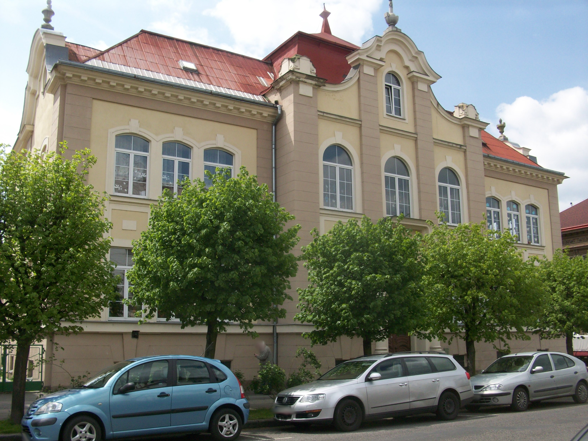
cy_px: 220
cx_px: 294
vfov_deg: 41.8
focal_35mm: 34
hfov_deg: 54.0
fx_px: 578
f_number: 5.5
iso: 64
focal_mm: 5.7
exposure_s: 1/264
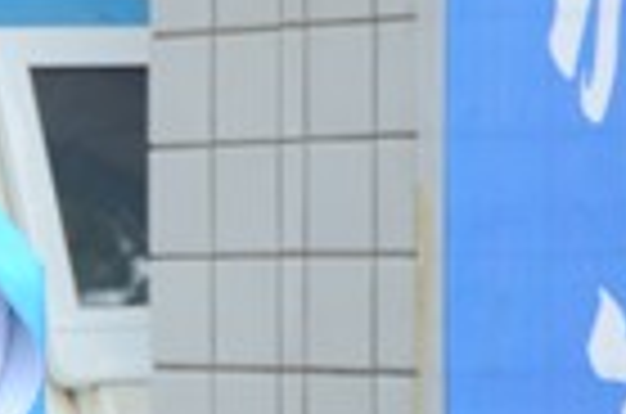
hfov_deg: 6.2
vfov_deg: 4.2
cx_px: -712
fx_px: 5604
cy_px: 331
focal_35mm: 323
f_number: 5
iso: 250
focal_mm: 50
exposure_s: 1/125
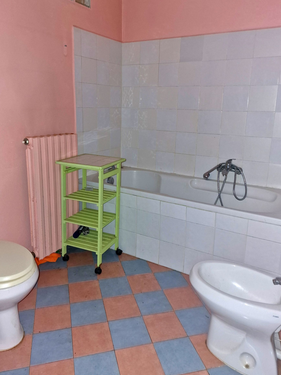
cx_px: 127
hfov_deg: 51.3
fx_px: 292
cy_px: 168
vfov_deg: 65.2
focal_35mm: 27
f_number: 1.8
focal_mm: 6.4
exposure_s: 1/25
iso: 1000
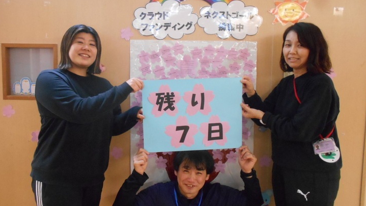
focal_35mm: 29
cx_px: 182
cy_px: 97
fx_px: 281
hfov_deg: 66.1
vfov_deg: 40.1
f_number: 3.2
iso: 800
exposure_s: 1/30
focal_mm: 4.6
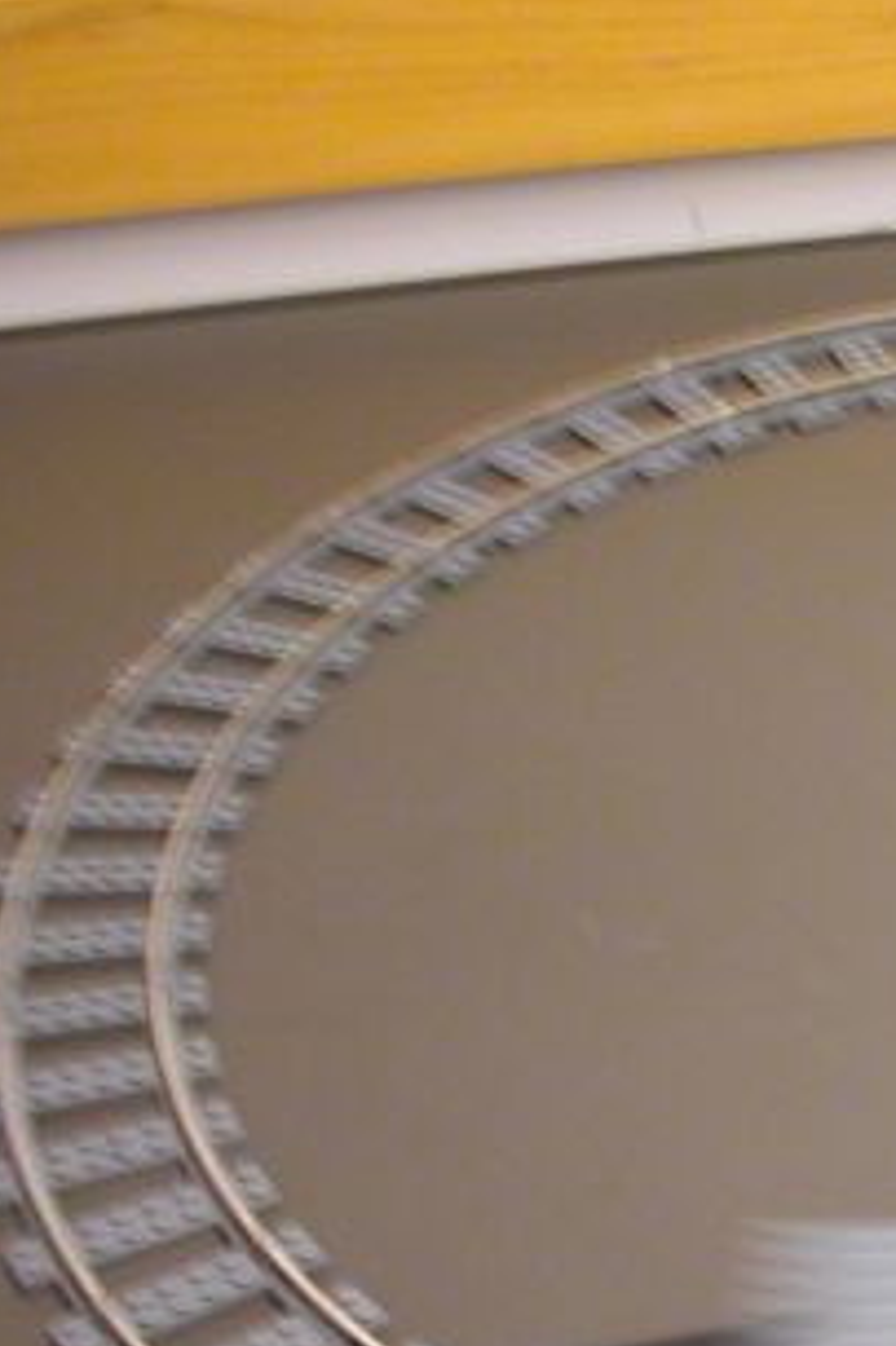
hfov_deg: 12.2
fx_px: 3775
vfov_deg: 20.1
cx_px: 1730
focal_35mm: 101
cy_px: 1024
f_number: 2.7
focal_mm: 5.6
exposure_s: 1/6.7
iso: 100
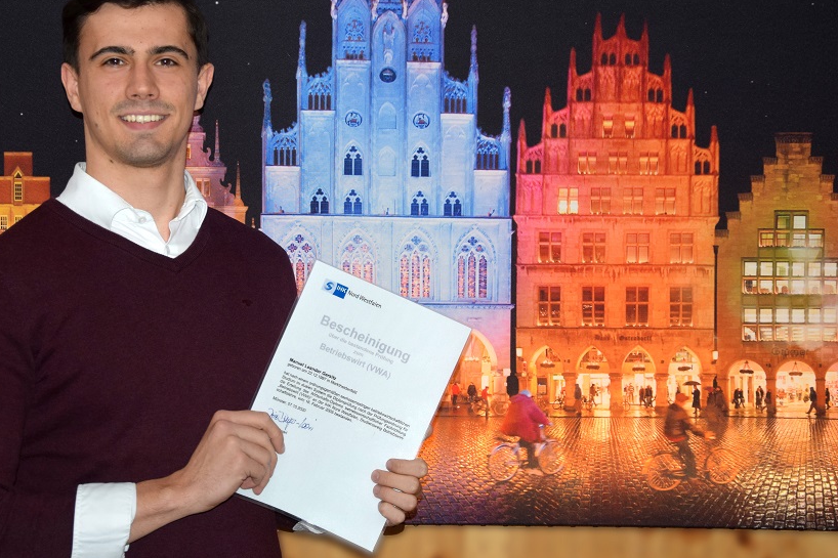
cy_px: 238
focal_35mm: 88
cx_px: 334
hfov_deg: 23.1
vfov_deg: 15.5
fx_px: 2048
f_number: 4.8
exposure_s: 1/200
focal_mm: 48
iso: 640
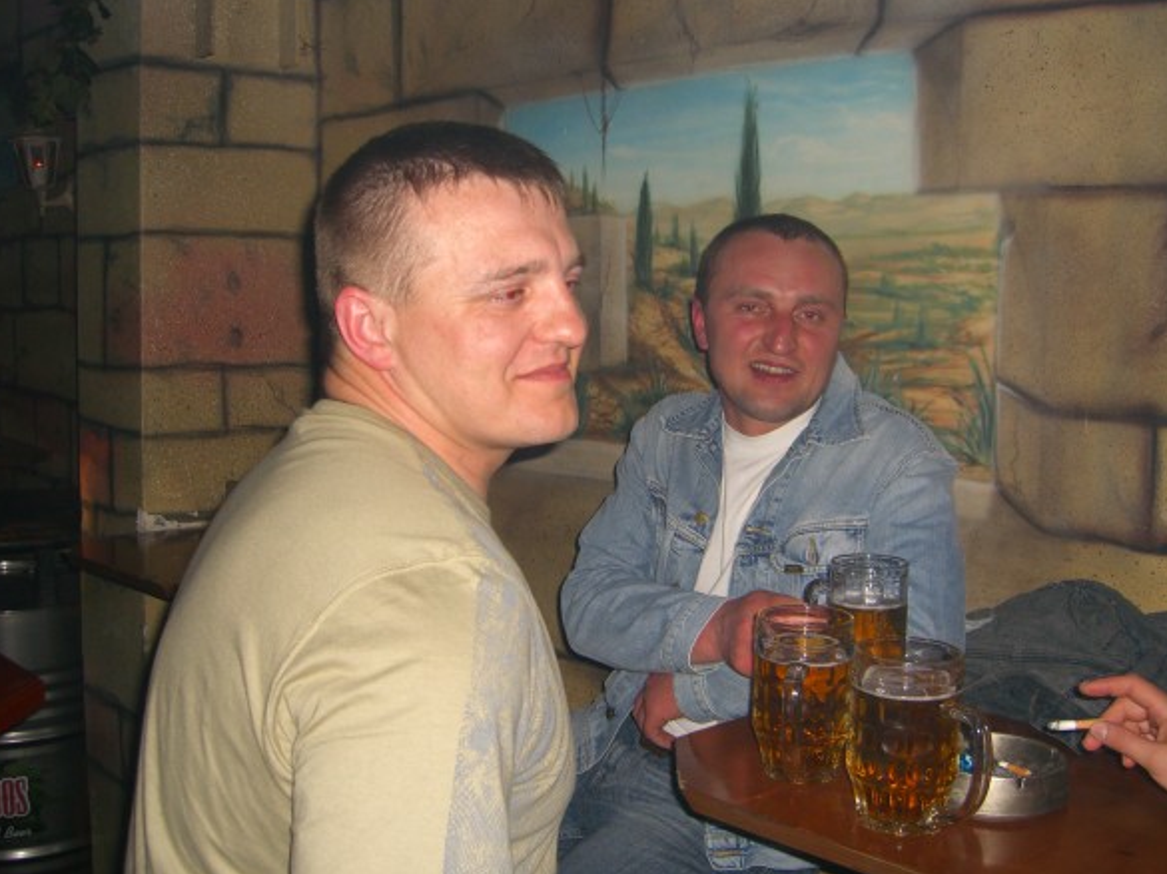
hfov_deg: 47.9
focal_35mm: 39
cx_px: 575
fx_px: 1314
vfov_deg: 36.8
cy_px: 433
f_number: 2.8
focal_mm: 7.9
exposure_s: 1/60
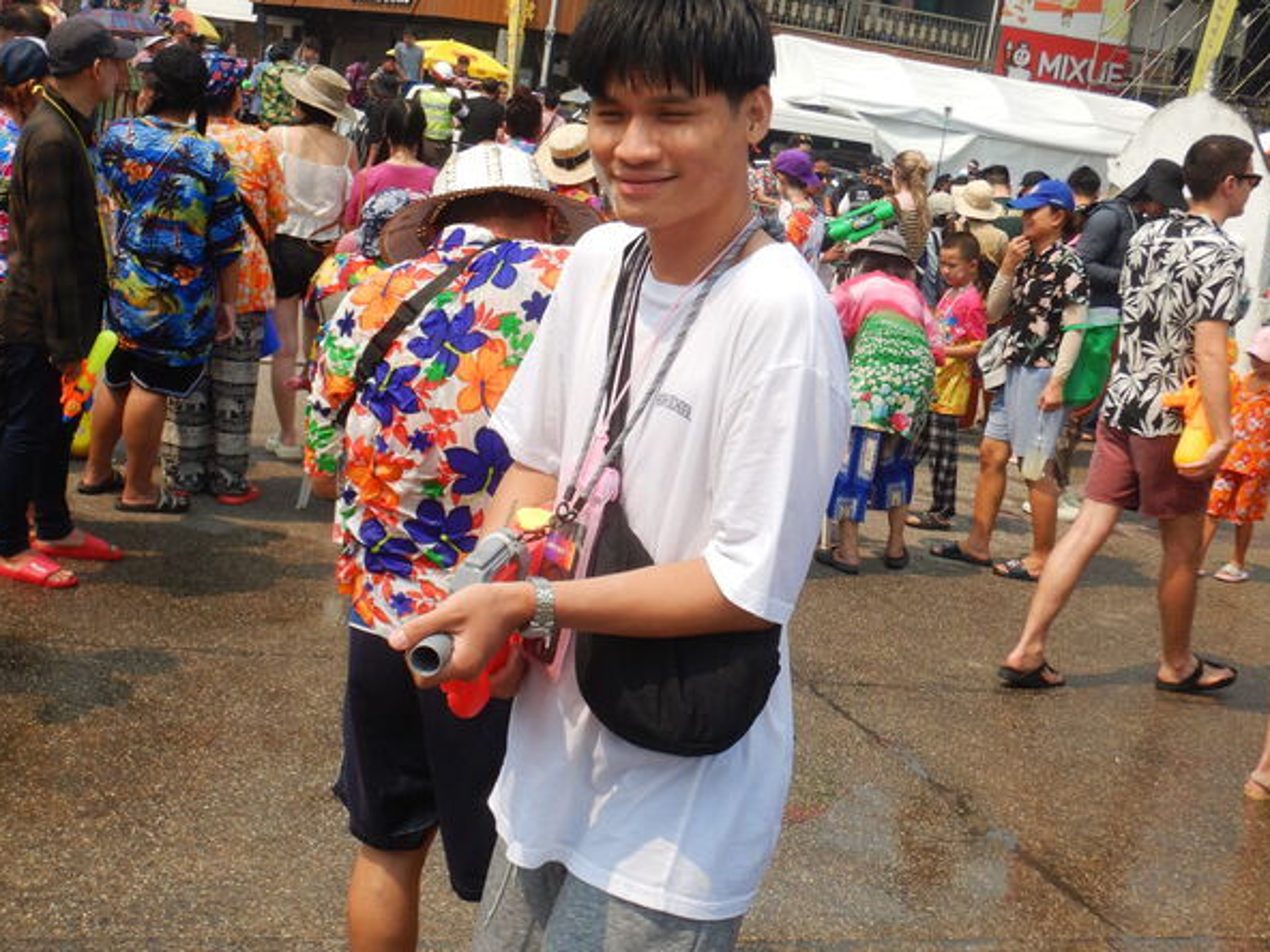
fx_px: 1834
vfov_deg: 29.1
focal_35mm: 50
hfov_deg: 38.2
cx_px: 635
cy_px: 491
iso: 125
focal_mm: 6.6
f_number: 4.2
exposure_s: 1/800
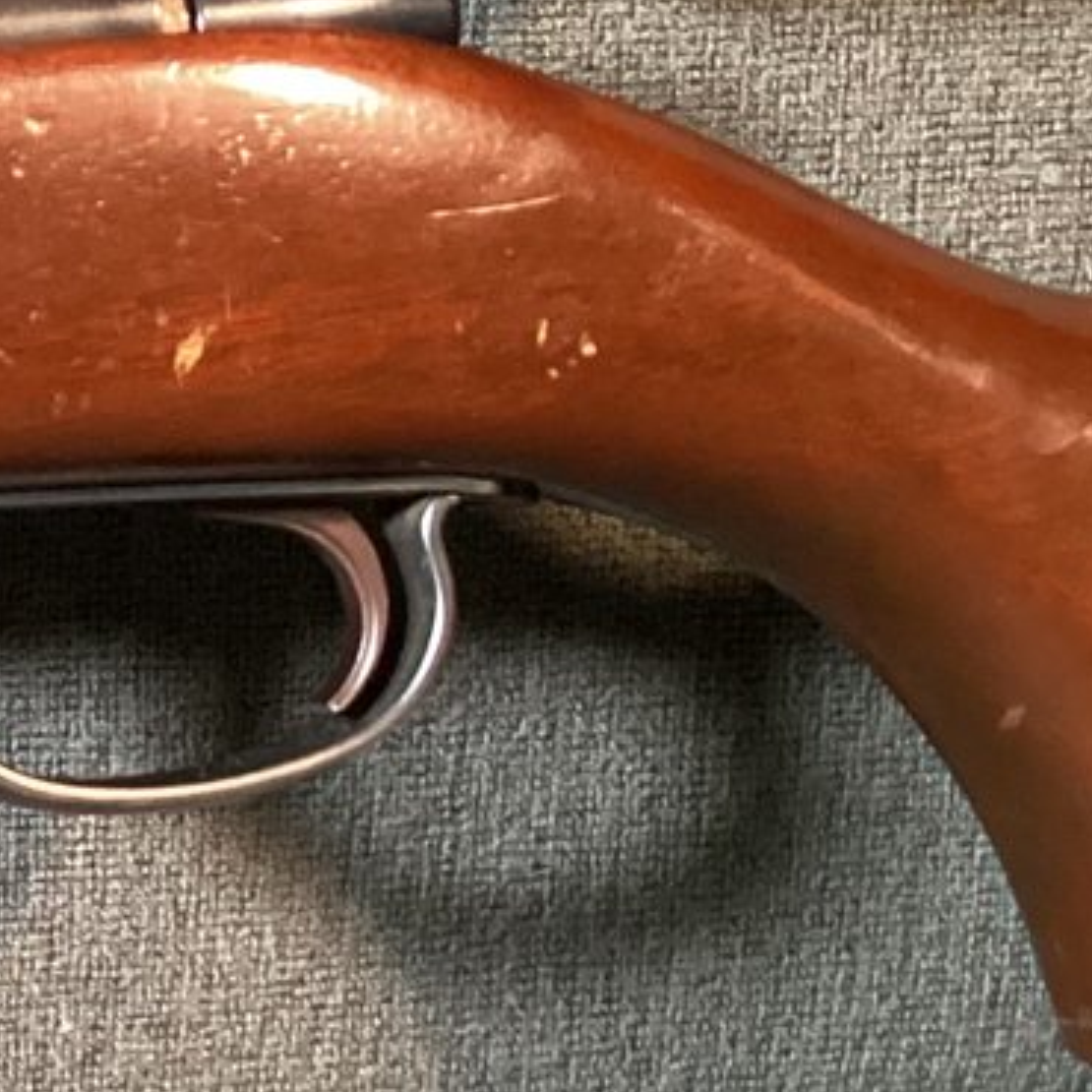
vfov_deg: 15.5
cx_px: -1002
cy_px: 459
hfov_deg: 13.6
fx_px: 3997
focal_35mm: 112
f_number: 2.4
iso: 400
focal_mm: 3.3
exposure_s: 1/33
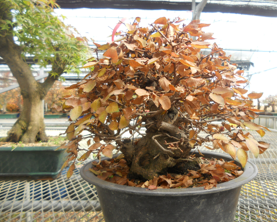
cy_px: 113
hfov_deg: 60.4
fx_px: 238
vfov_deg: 50.0
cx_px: 148
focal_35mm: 29
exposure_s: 1/80
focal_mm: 4.9
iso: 80
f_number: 3.2
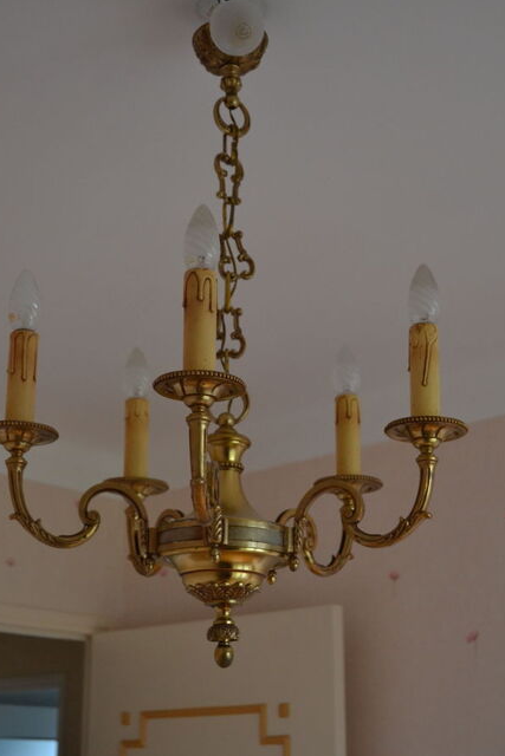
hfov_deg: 25.1
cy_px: 385
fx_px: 1136
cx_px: 248
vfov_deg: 36.9
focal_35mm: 54
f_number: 4.5
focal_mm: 32
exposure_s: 1/60
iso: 1250
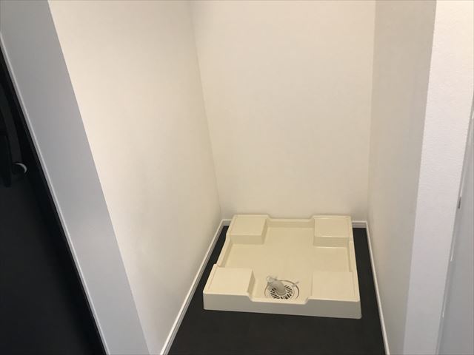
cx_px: 237
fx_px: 383
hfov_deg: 63.4
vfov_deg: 49.7
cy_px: 178
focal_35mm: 28
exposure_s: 1/17
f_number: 1.8
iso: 64
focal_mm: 3.99
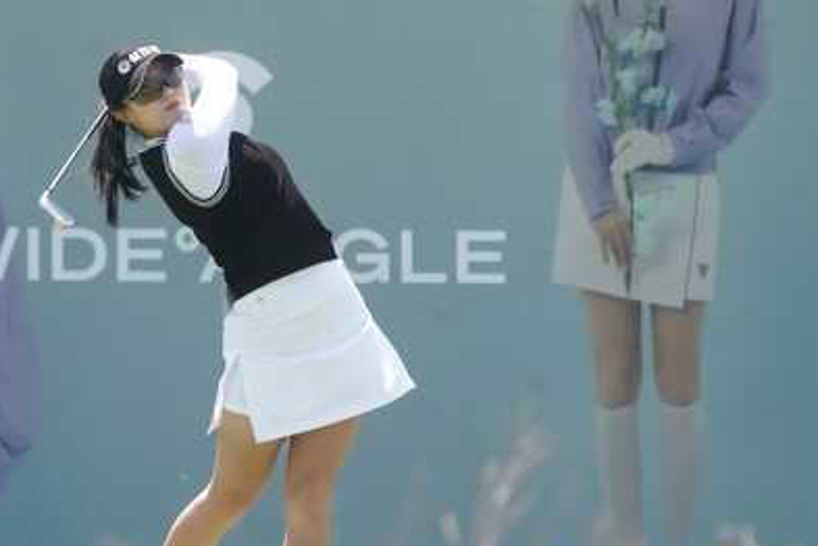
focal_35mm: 966
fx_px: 21948
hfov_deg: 2.1
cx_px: 269
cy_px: 317
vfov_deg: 1.4
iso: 5000
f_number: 9
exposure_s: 1/4000
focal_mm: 633
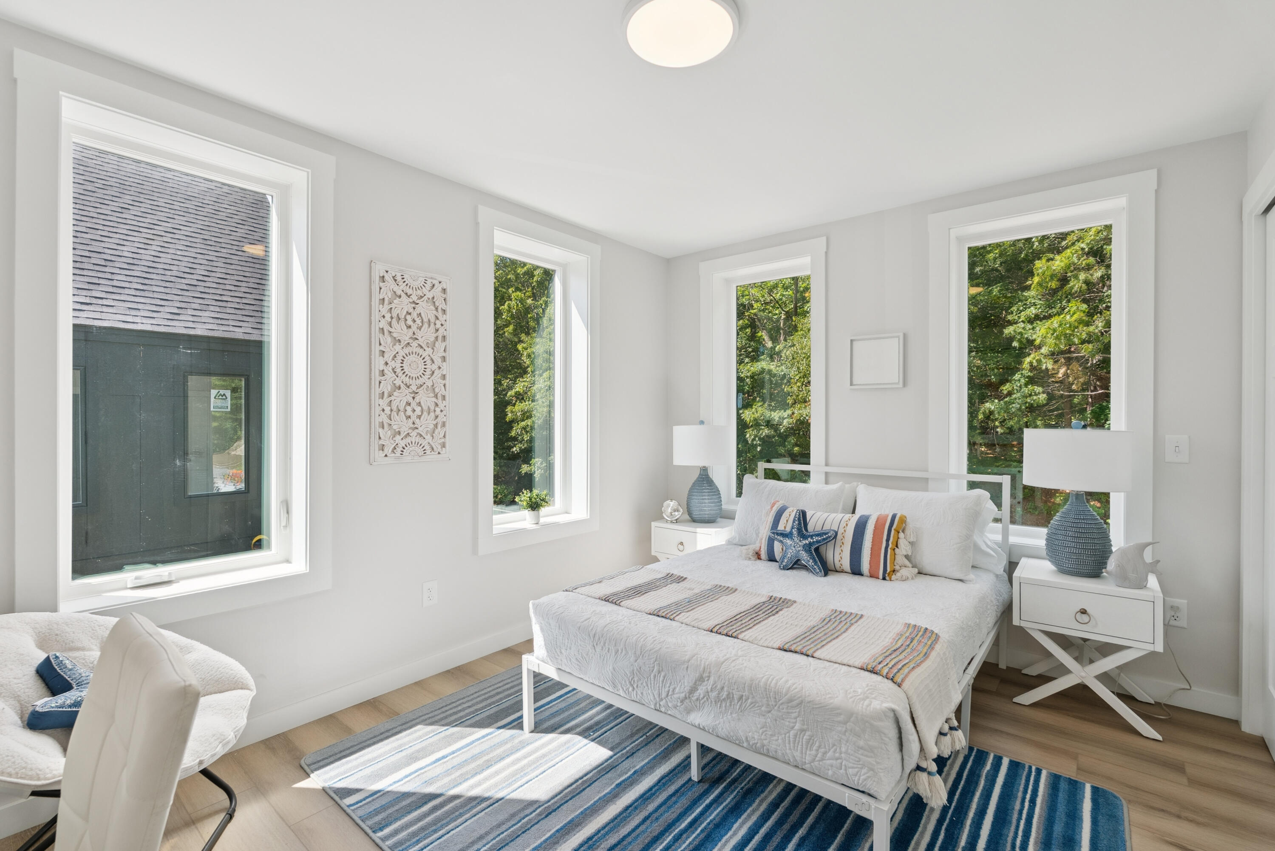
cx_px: 638
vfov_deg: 73.8
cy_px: 426
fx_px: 567
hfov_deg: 96.7
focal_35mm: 16
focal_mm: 16
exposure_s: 1/80
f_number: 7.1
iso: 320
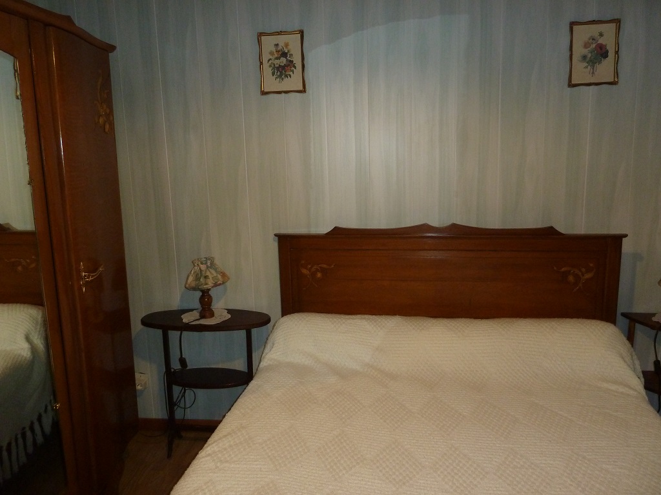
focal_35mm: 25
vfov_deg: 54.9
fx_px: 477
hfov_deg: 69.4
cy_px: 248
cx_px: 330
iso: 250
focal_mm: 4.1
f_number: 3.3
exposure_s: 1/30
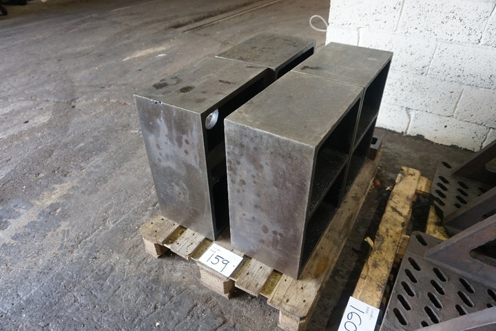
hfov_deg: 73.7
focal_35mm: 24
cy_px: 166
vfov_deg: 53.1
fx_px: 331
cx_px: 248
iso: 1600
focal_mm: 16
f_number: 3.5
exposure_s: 1/160
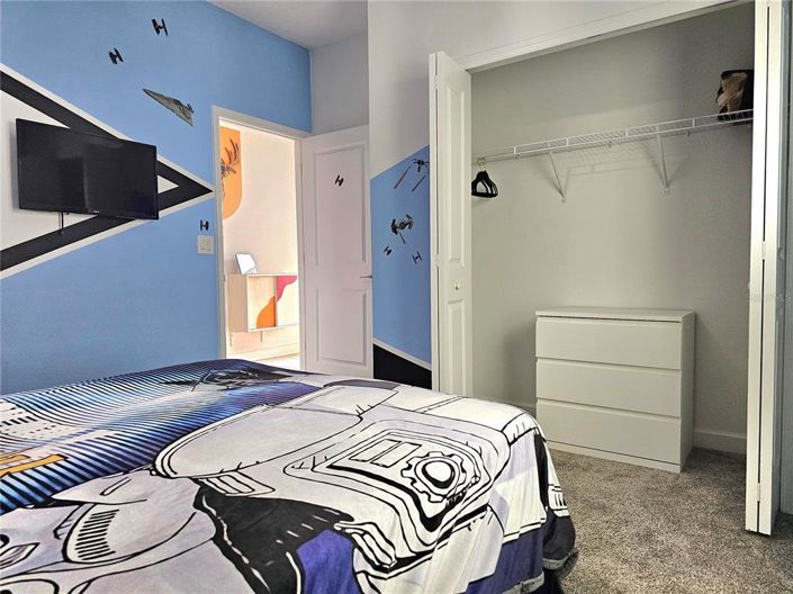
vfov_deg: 58.8
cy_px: 297
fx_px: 527
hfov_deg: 74.0
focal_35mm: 23
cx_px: 396
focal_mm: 6.3
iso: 500
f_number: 1.7
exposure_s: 1/120
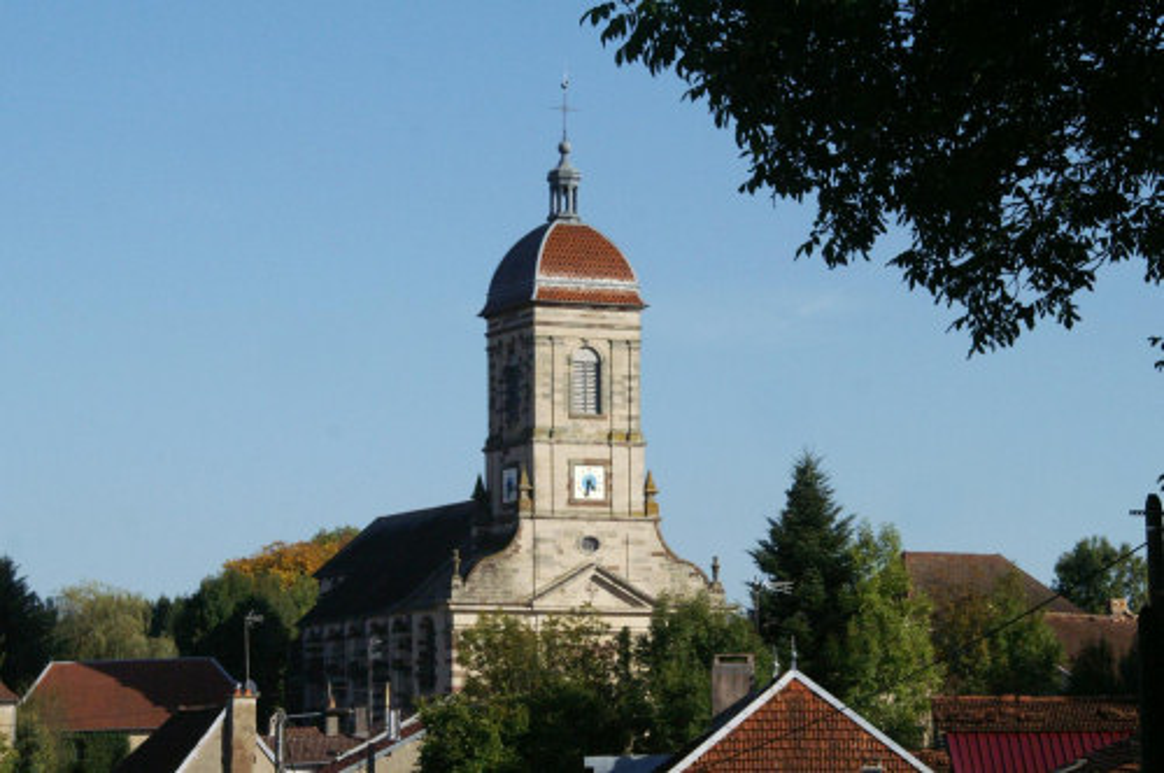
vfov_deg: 13.0
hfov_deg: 19.5
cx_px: 582
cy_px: 386
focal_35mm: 105
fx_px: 3391
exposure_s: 1/1250
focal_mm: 70
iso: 800
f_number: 13
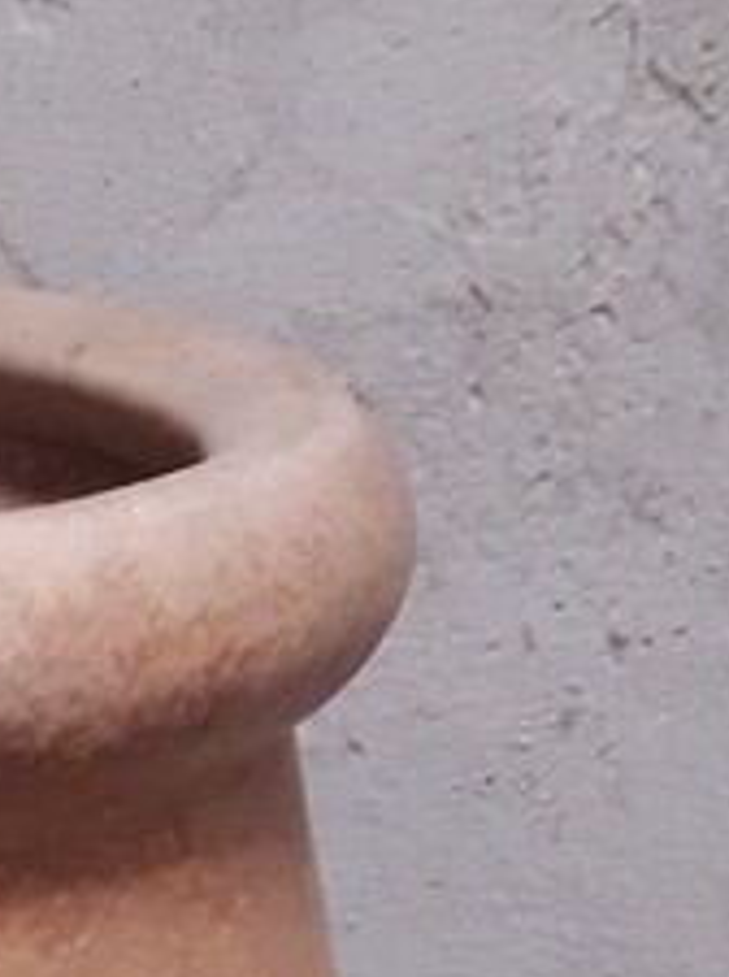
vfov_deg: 13.8
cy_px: 1513
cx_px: -347
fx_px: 3745
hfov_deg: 10.7
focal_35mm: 133
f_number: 1.9
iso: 200
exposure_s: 1/25
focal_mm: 3.7
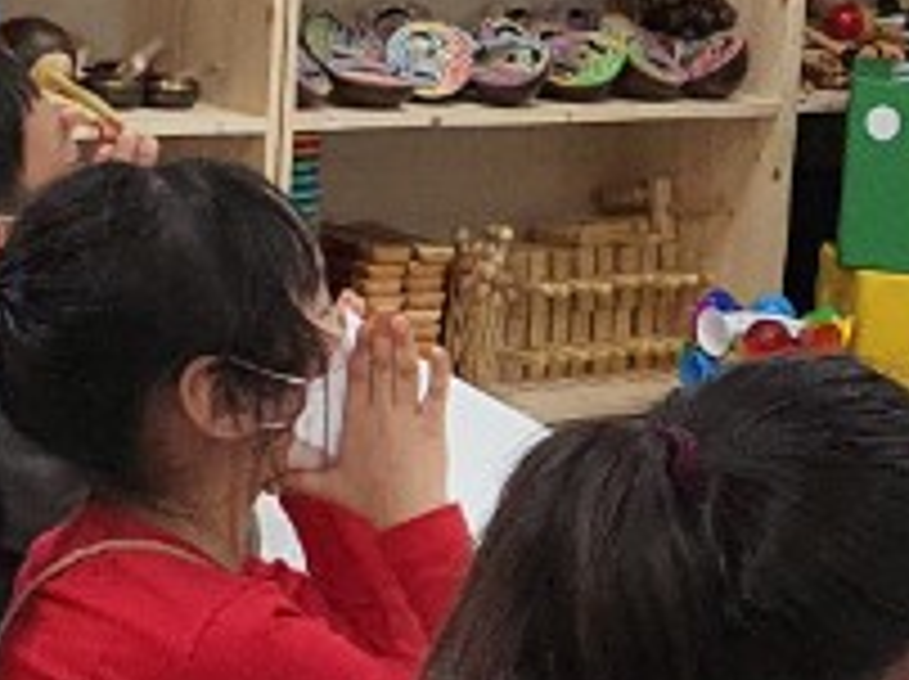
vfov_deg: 8.9
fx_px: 4328
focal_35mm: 165
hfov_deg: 11.7
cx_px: 1130
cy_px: 599
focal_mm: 4.3
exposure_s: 1/120
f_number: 2.4
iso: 250
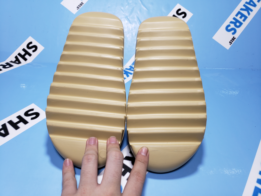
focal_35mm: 26
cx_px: 130
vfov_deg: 53.1
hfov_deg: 67.3
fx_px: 196
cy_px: 98
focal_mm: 4.3
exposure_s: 1/108
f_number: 1.5
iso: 50
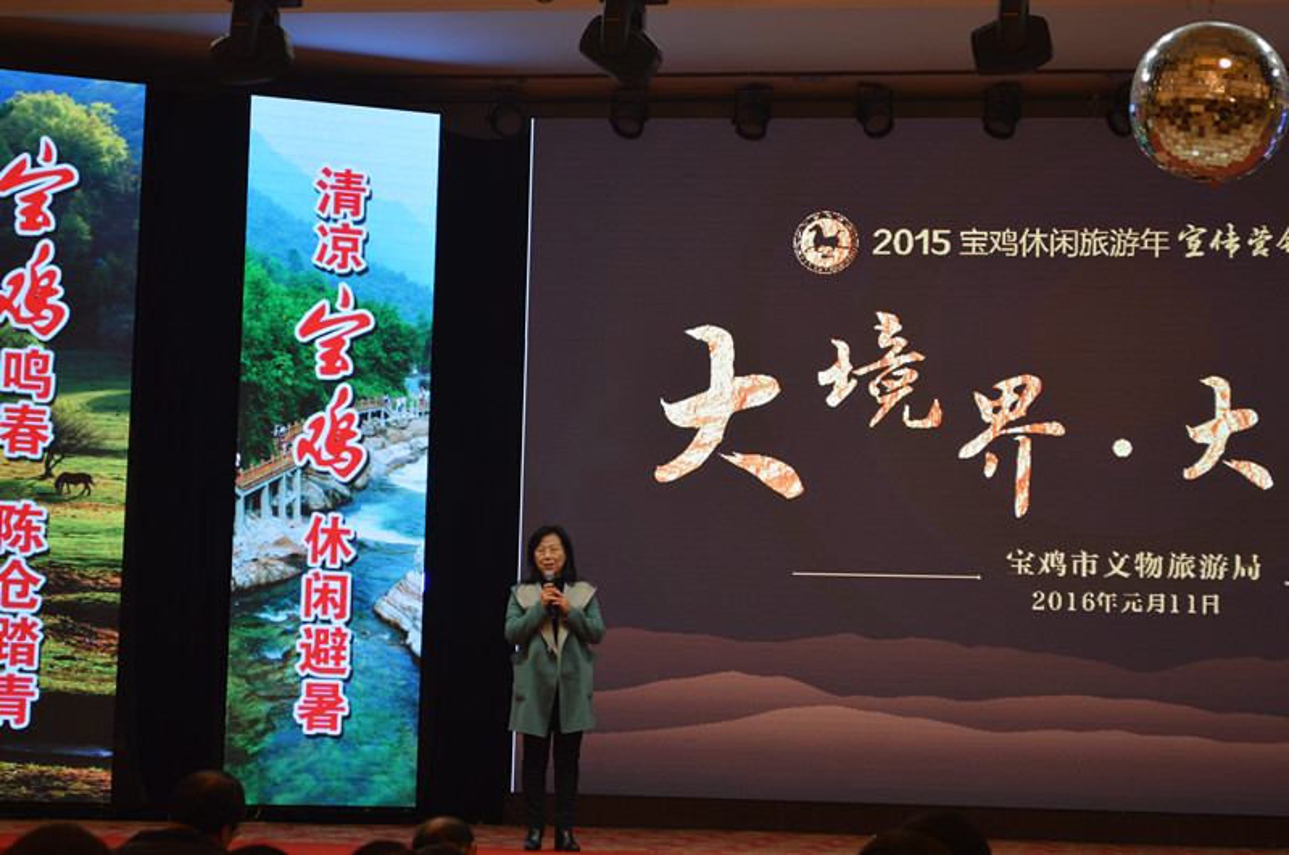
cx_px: 644
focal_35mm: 82
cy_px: 428
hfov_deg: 24.7
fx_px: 2950
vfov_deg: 16.5
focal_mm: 55
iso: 400
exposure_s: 1/20
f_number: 5.6
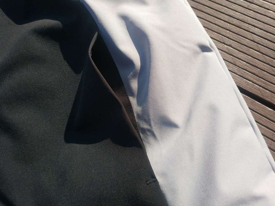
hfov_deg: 56.8
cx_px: 138
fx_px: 254
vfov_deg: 44.2
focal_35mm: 32
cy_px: 103
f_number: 2
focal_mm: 4.5
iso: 100
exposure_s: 1/1047
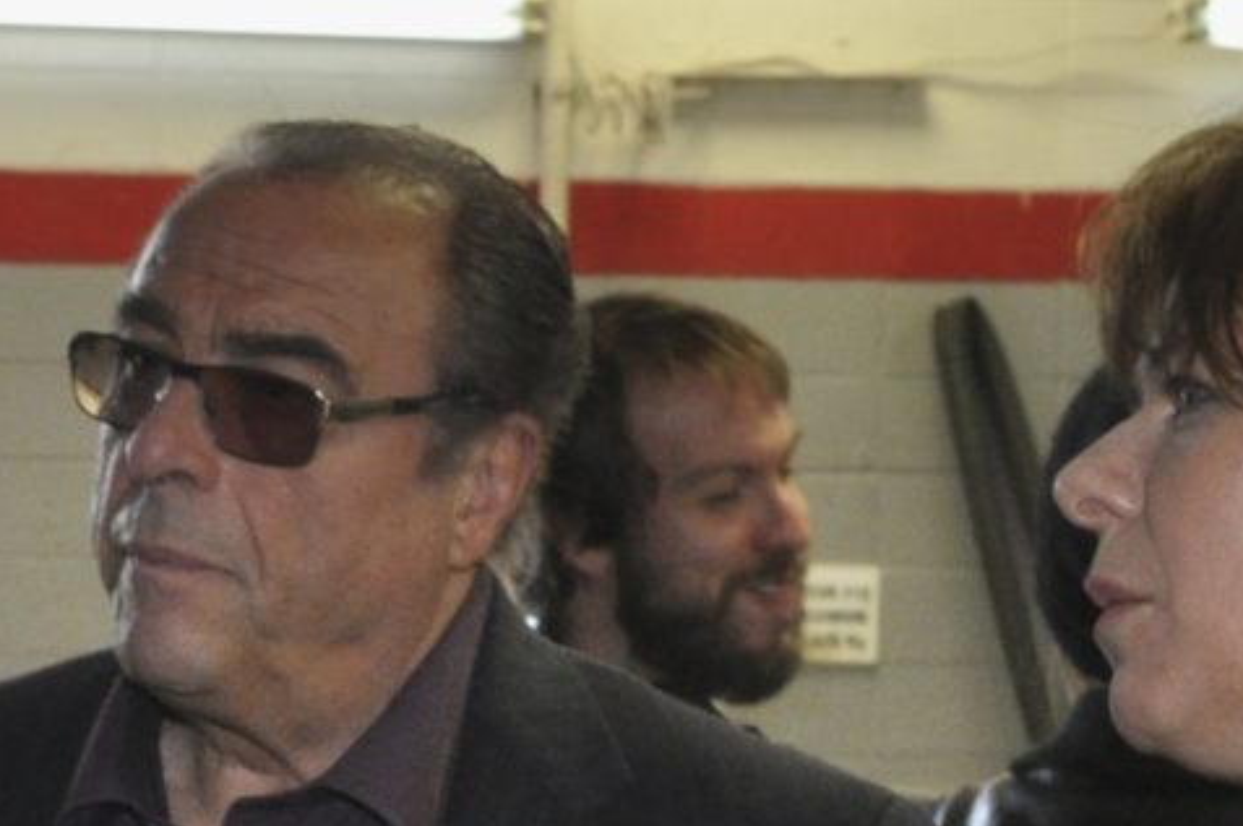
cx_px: -68
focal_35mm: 206
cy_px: 1206
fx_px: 7105
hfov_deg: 9.9
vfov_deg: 6.6
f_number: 9
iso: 800
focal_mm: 32
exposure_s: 1/60
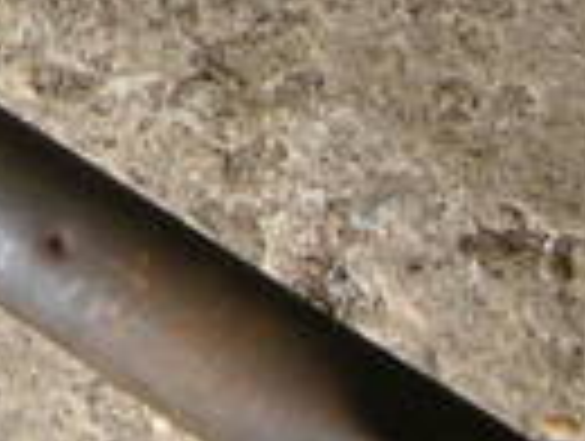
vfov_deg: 7.9
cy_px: -94
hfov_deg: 9.8
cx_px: -608
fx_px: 3166
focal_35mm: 187
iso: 80
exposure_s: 1/45
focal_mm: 5
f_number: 2.8
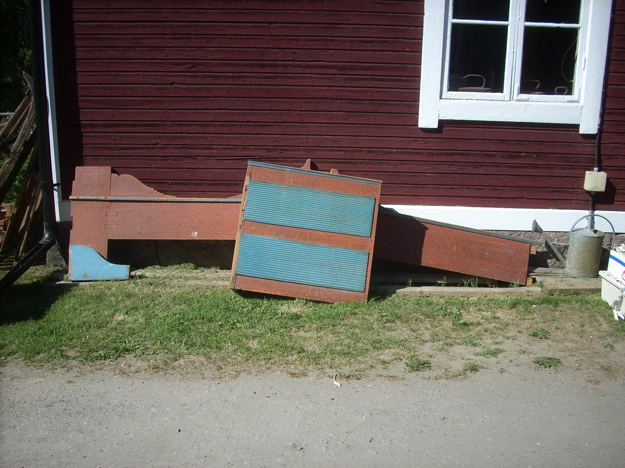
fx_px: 668
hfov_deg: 50.1
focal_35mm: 37
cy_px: 234
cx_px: 312
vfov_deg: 38.7
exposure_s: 1/841
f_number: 2.8
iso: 64
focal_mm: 6.2
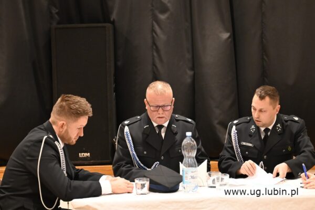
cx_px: 158
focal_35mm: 112
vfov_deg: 12.2
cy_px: 105
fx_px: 980
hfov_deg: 18.3
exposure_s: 1/125
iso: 3200
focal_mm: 75
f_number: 2.8
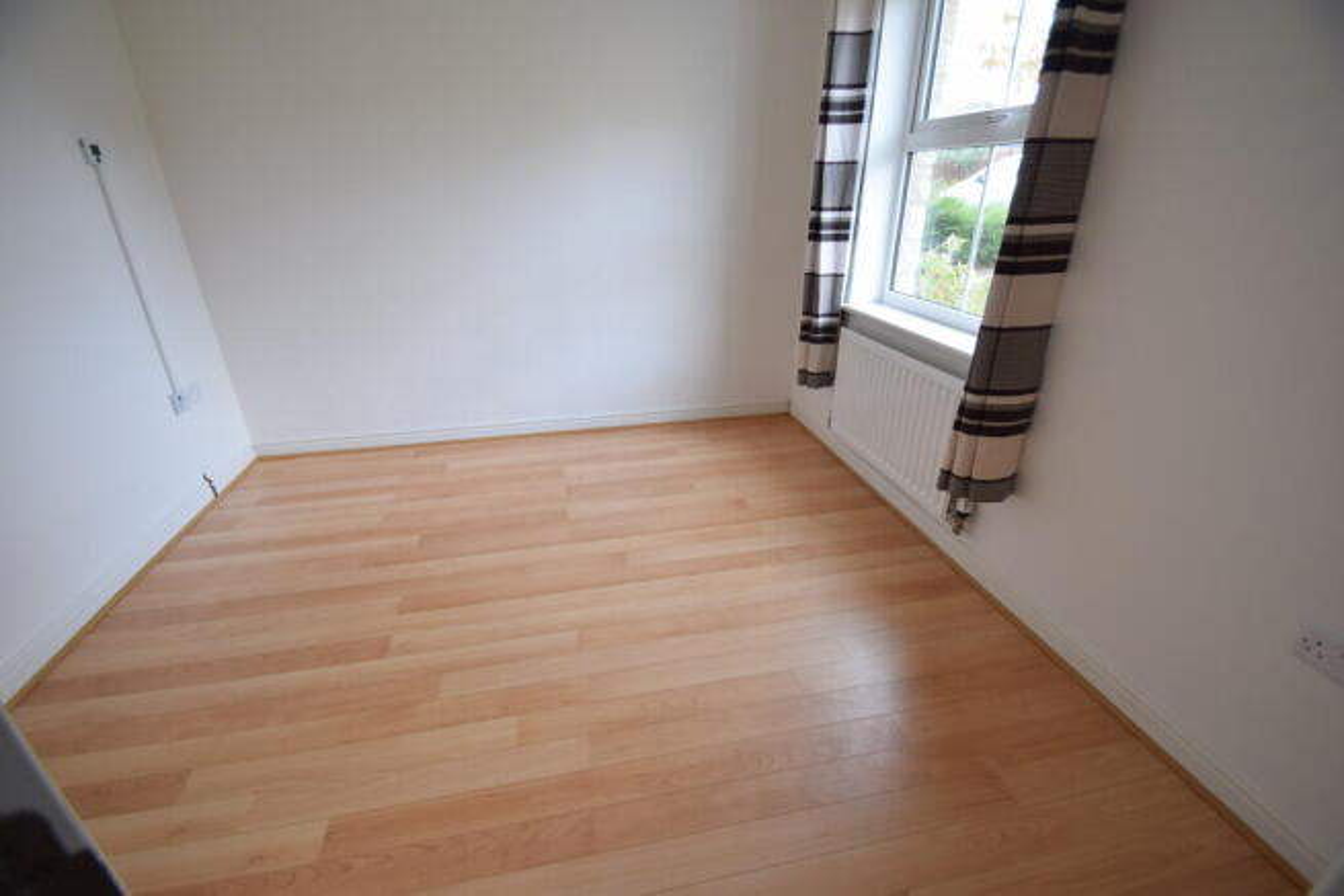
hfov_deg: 100.4
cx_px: 672
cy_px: 448
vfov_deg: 77.4
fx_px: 560
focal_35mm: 15
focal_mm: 10
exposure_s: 1/80
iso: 400
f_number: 4.5
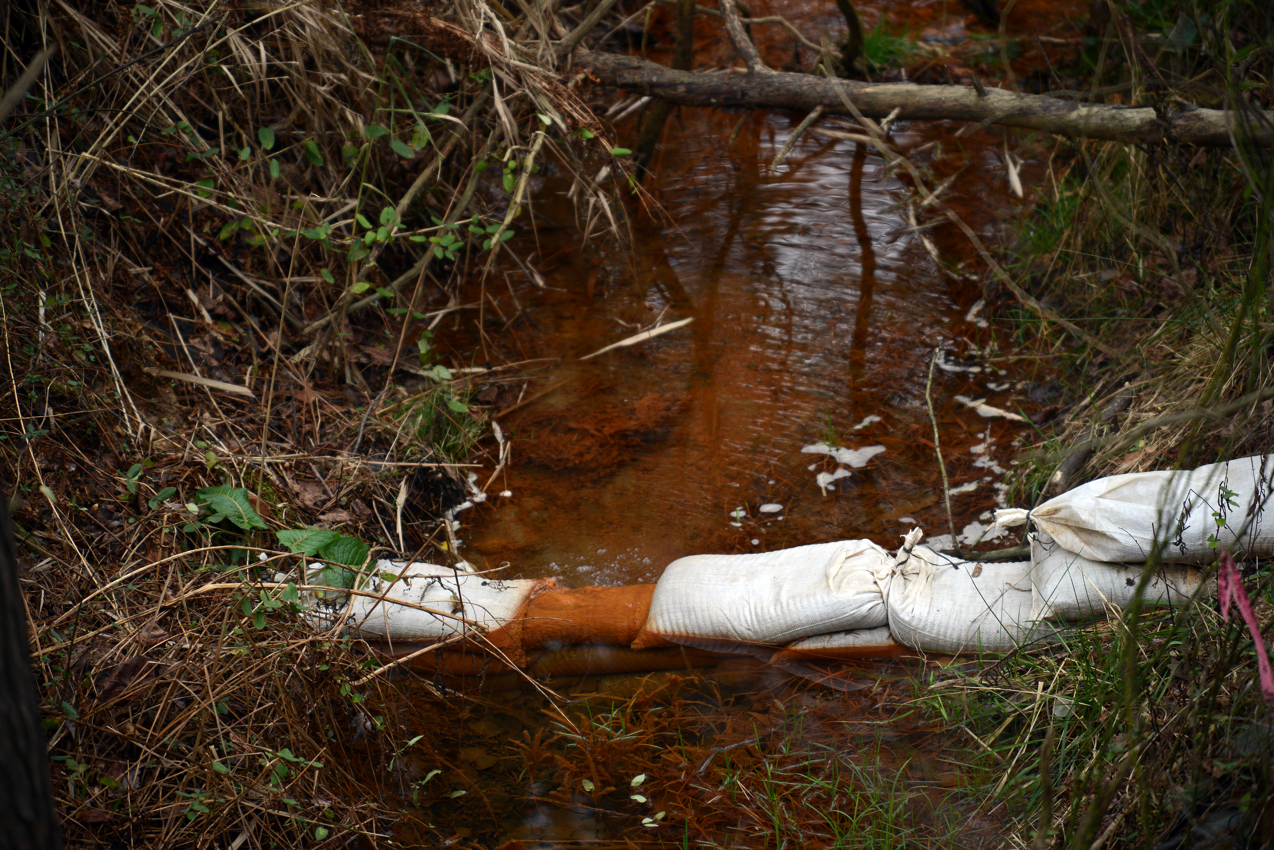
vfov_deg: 4.9
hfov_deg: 7.4
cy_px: 425
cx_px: 637
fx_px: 9911
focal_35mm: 280
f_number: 4.5
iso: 320
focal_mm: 280
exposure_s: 1/200
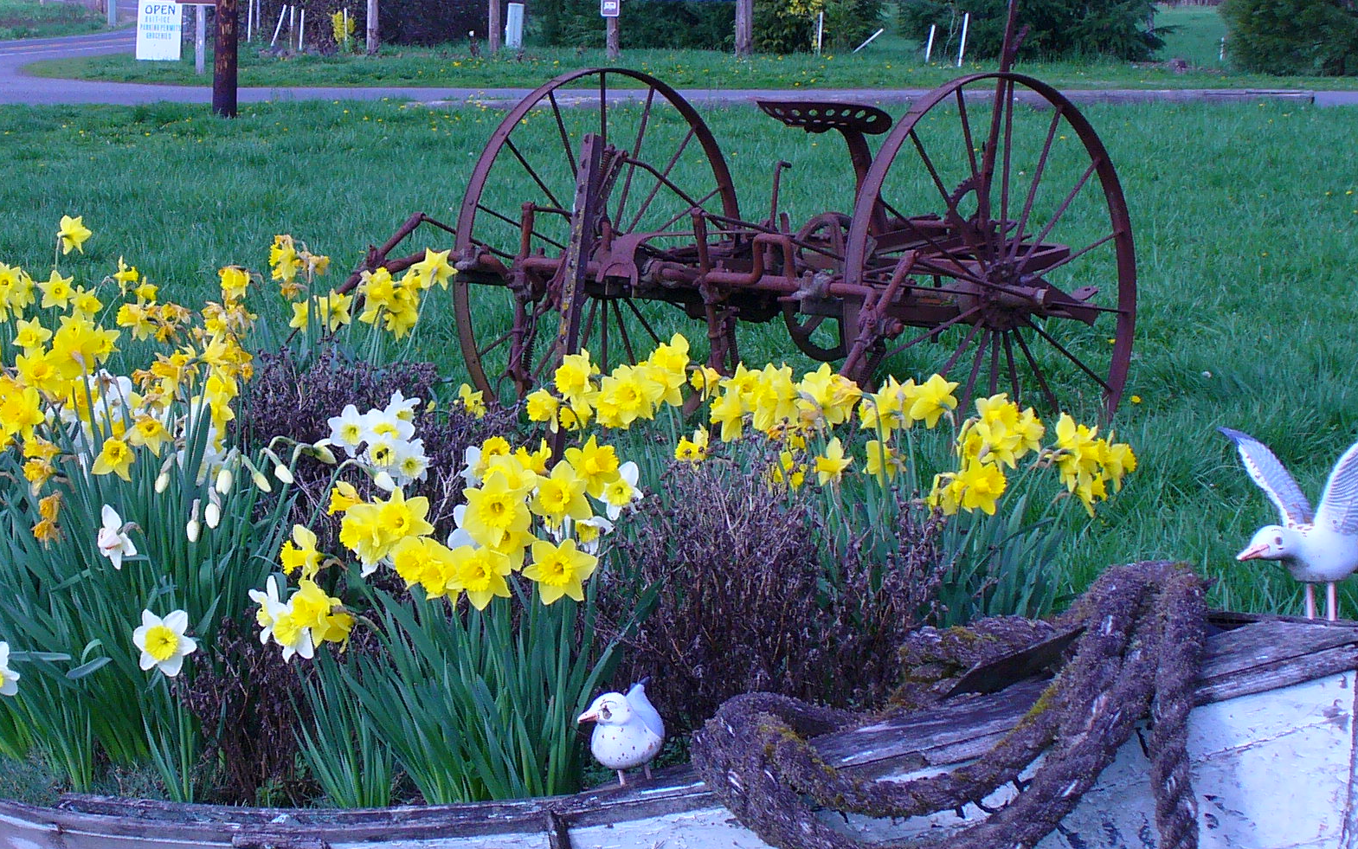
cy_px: 381
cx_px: 490
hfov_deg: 24.8
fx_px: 3072
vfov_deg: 15.7
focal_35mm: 83
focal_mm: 7.9
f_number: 6
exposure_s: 1/160
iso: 80
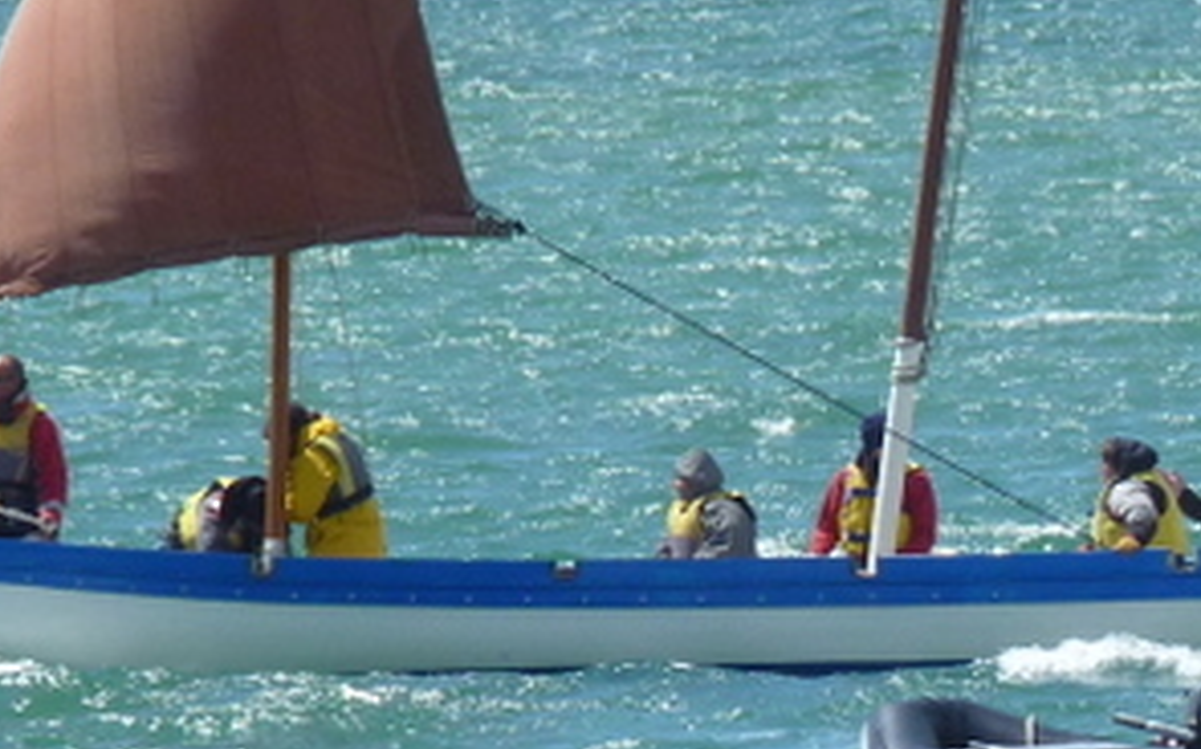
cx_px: 509
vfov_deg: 1.1
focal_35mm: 1215
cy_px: 664
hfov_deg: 1.7
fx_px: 39746
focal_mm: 62.5
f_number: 5.6
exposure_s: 1/640
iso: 160
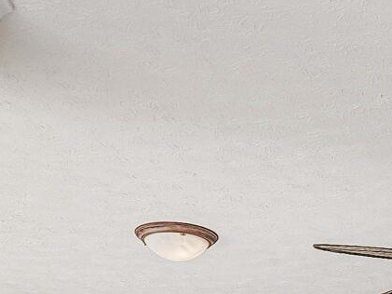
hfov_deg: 20.9
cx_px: 437
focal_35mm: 89
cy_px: 541
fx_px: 1008
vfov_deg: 14.5
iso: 100
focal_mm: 13
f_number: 5.6
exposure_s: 1/60
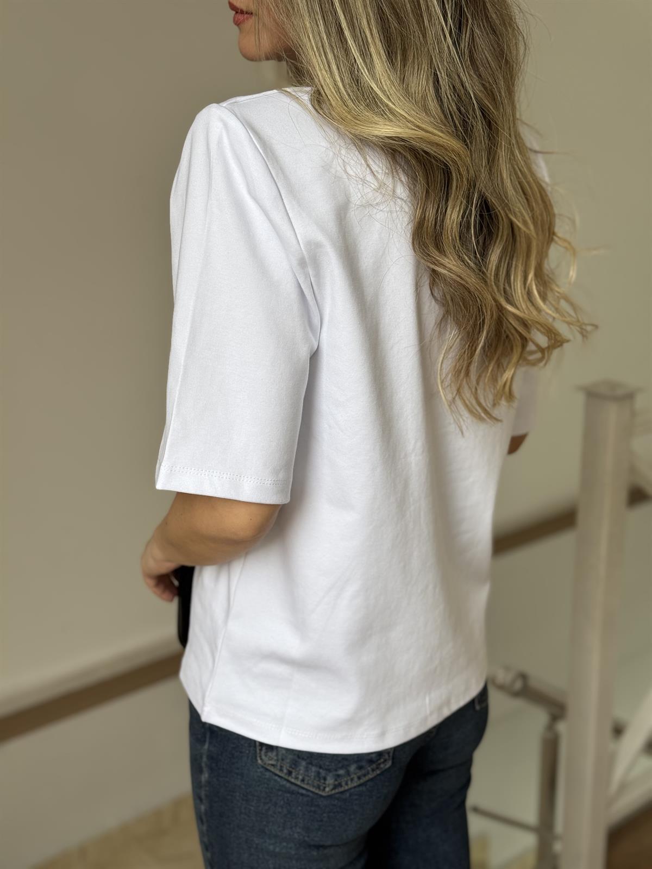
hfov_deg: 30.3
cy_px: 434
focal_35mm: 48
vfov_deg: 39.7
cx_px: 326
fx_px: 1205
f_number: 1.78
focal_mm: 6.76
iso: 50
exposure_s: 1/100
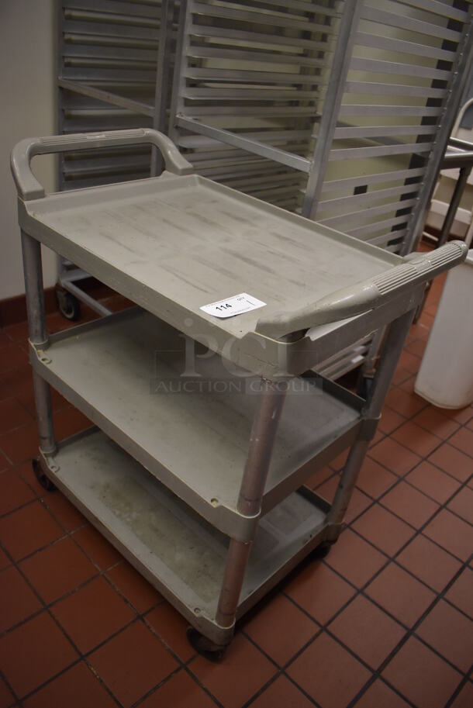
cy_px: 354
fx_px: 531
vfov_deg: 67.3
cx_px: 236
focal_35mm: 27
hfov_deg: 48.0
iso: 1400
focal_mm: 18
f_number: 3.5
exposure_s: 1/125
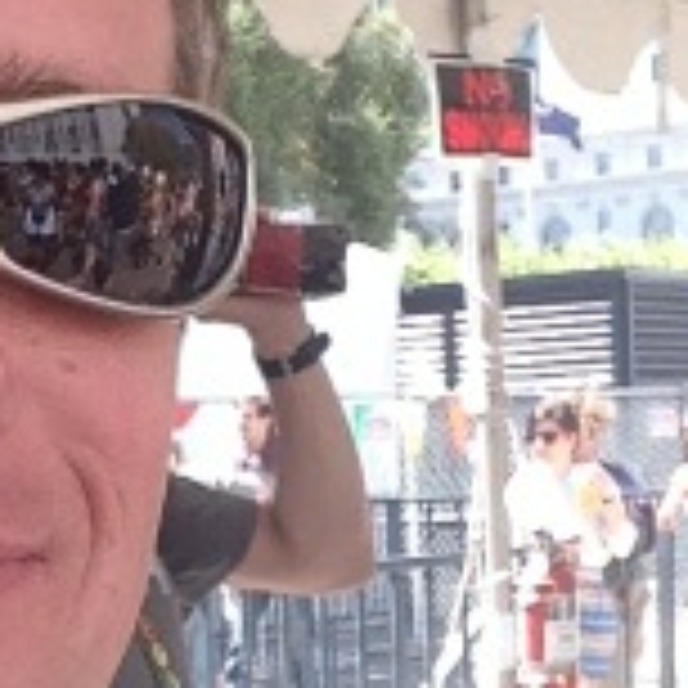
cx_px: 31
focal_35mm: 129
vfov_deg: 13.4
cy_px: 625
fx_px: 2901
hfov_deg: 13.4
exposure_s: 1/199
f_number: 2.4
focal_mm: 2.18
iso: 32
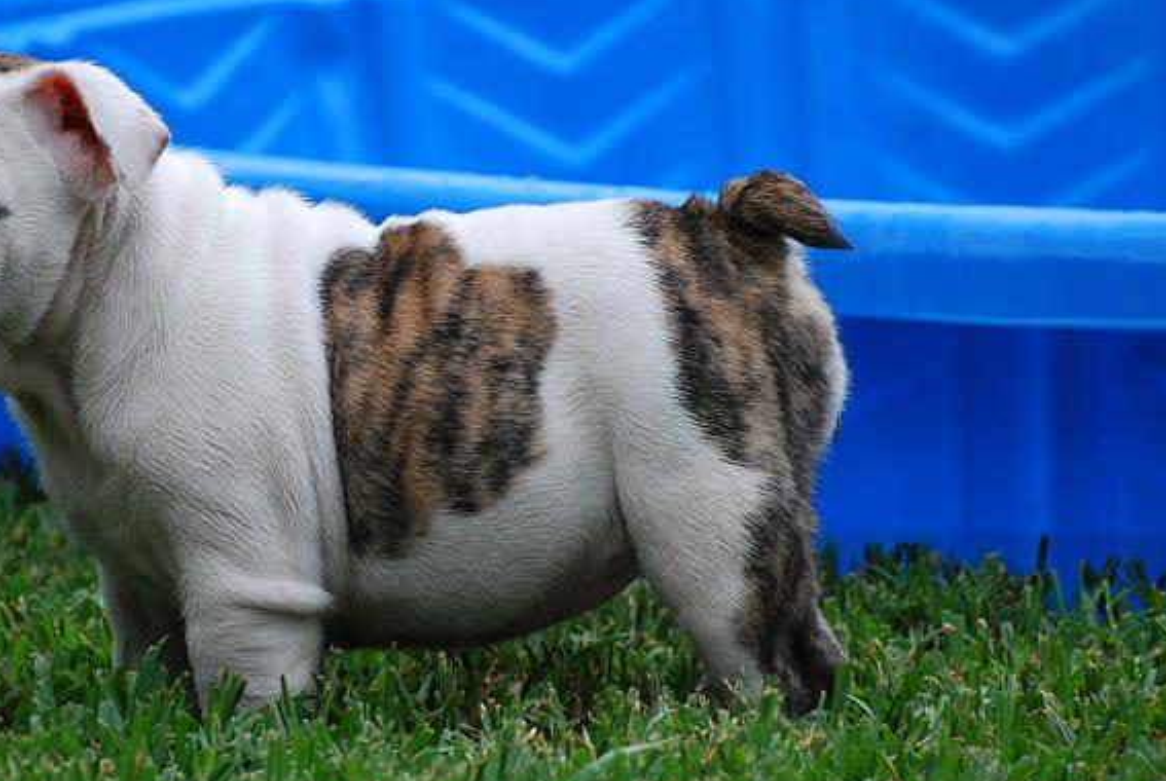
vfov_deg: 2.6
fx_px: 17160
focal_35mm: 529
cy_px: 337
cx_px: 382
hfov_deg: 3.9
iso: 640
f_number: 5.6
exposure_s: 1/500
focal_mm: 250
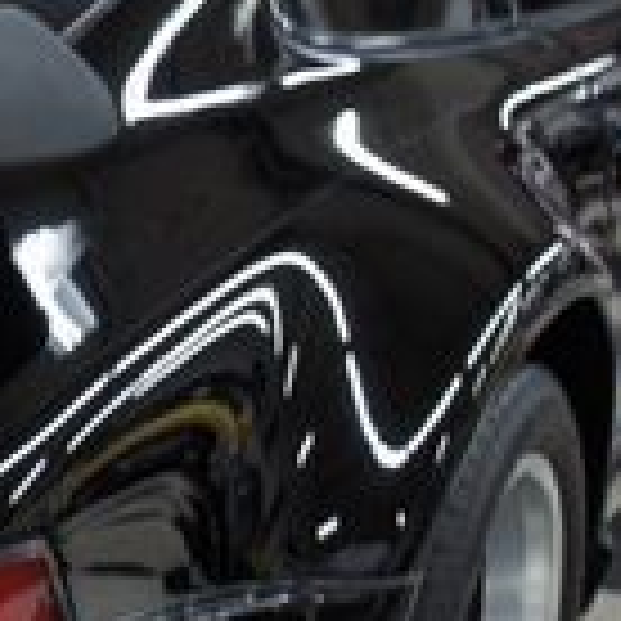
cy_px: 266
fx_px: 2151
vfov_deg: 16.4
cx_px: -252
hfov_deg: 15.4
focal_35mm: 106
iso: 320
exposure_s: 1/30
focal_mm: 18
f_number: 3.5
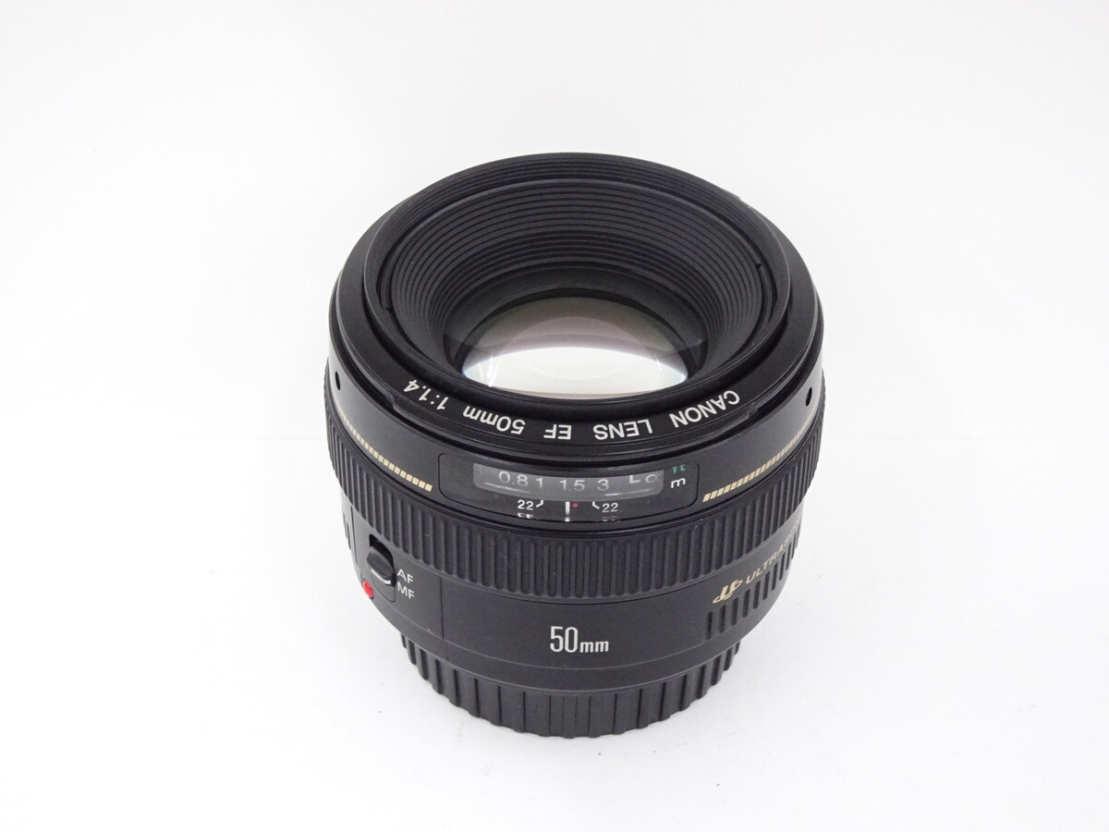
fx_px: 2050
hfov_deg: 30.3
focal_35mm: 64
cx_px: 554
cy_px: 416
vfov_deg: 22.9
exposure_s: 1/80
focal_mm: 10.95
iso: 800
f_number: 4.5
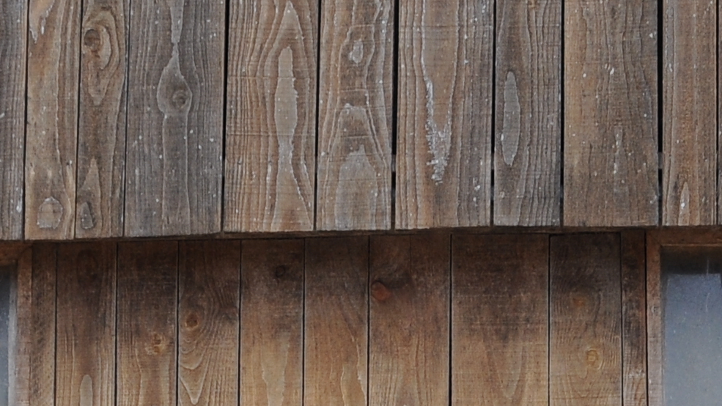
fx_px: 2355
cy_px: 948
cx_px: 333
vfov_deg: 9.0
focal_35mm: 123
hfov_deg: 17.4
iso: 200
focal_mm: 18
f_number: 5.6
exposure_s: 1/125
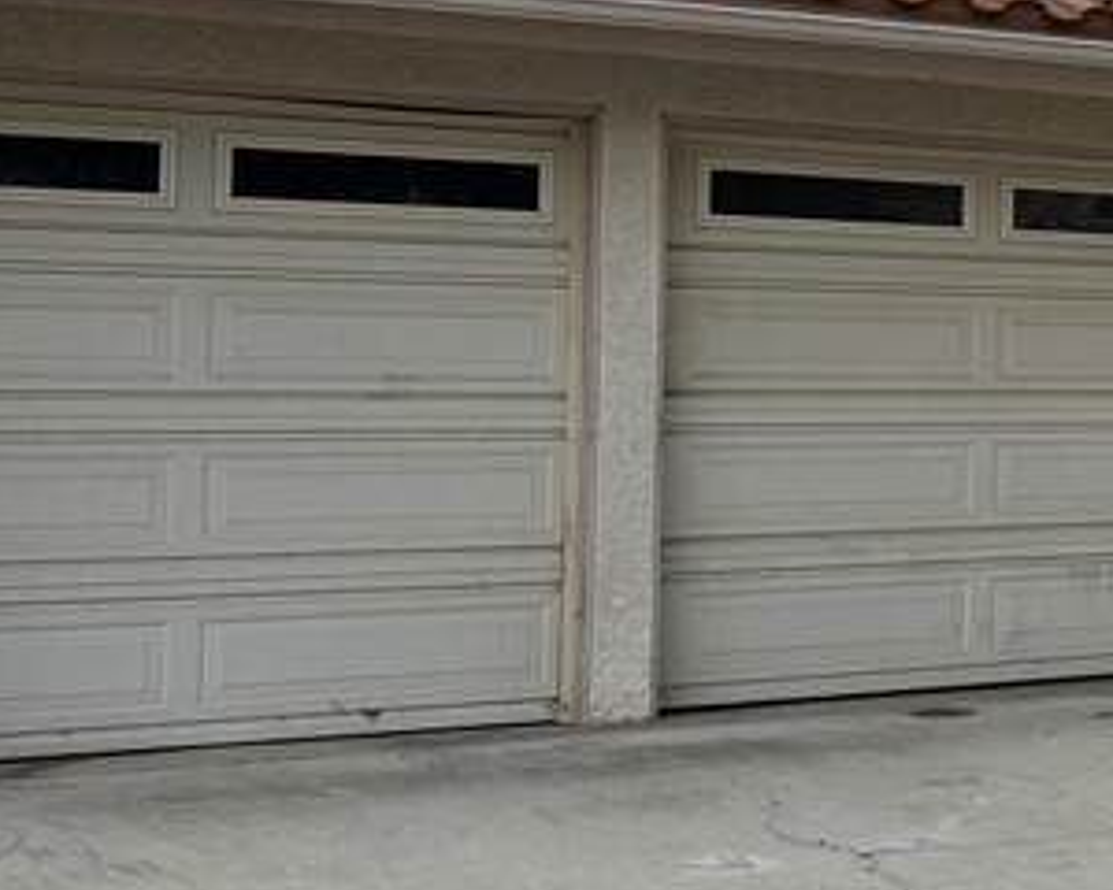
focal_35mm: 80
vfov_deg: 19.1
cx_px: 1710
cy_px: 267
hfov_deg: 20.2
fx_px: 2635
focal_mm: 6.76
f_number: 1.78
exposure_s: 1/4673
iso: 100
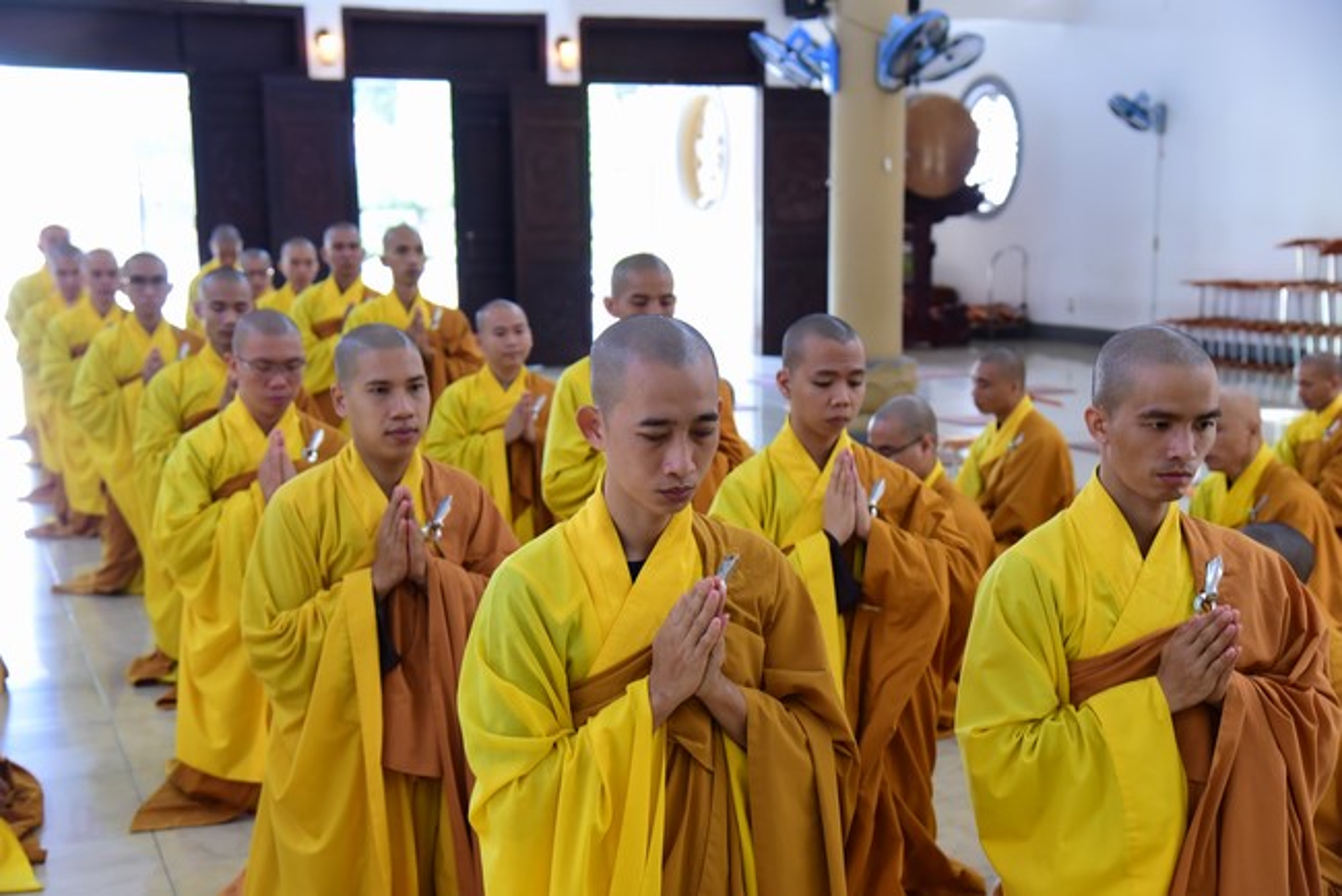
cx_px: 671
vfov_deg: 26.0
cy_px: 448
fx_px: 1939
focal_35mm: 52
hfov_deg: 38.2
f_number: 5
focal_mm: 52
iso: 2000
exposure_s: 1/60
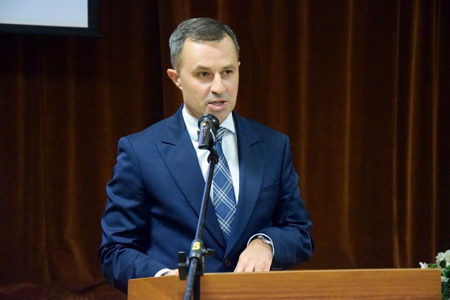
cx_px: 225
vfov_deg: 12.2
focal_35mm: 112
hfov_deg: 18.2
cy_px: 150
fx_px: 1406
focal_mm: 75
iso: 12800
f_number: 5.3
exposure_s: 1/100
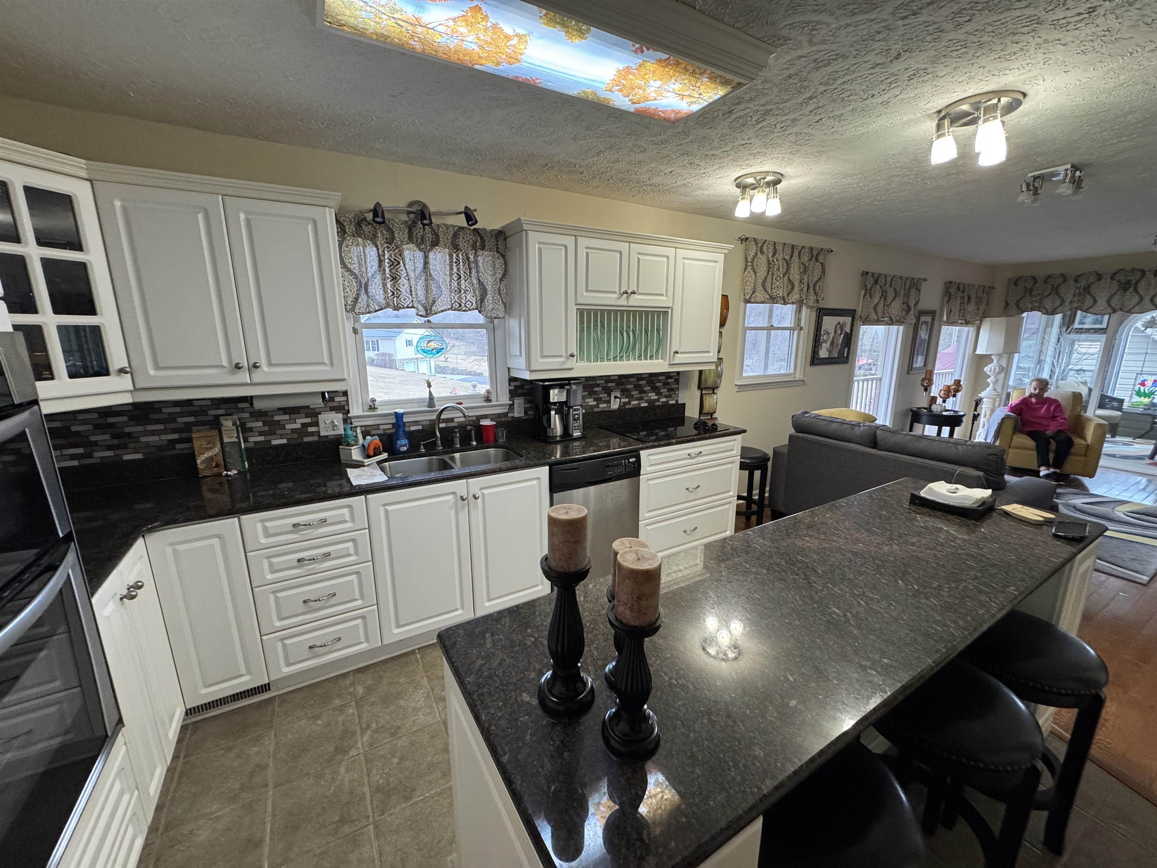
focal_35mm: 14
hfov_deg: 102.1
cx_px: 578
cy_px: 434
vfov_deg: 85.7
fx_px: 468
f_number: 2.2
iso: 250
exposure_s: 1/120
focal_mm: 2.22
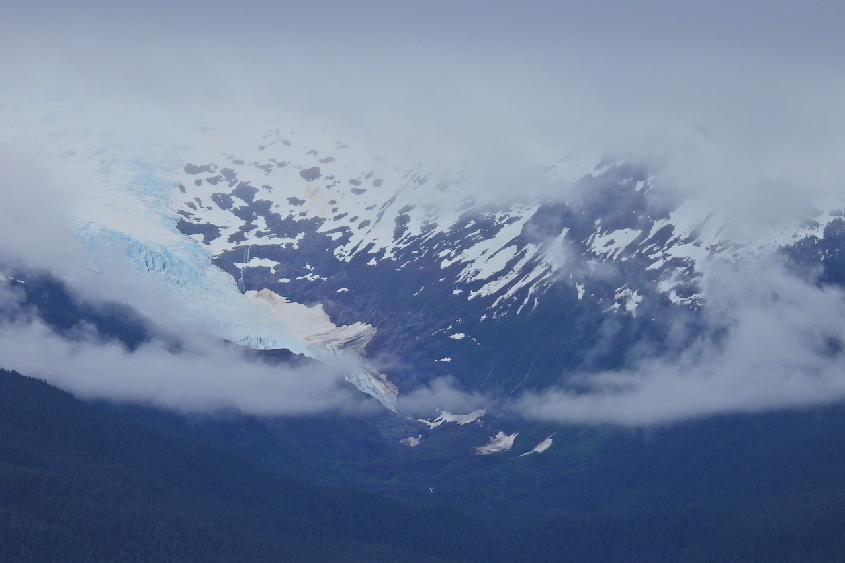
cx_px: 422
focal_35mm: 271
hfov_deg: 7.6
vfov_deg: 5.1
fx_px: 6360
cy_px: 257
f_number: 4.5
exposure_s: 1/1000
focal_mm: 46.4
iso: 100
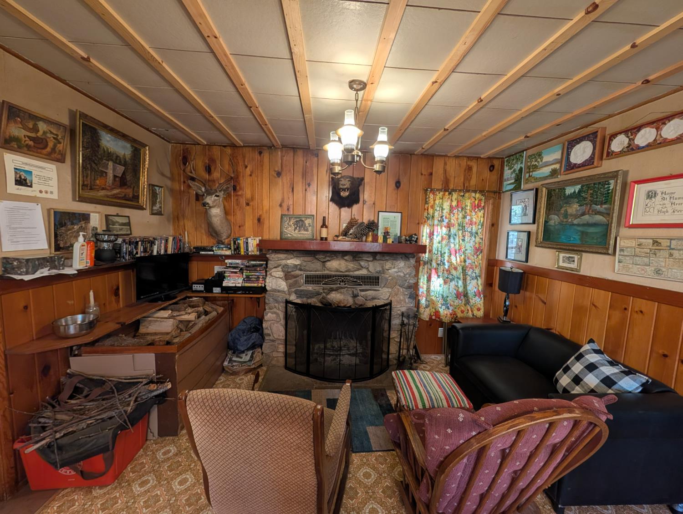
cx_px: 342
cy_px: 257
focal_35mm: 12
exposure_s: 1/24
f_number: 1.7
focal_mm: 2.02
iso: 56
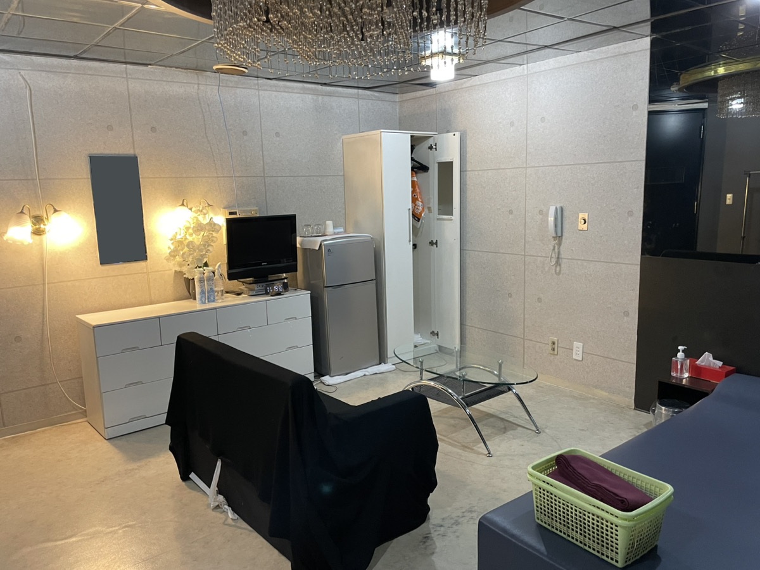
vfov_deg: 53.1
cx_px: 380
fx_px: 571
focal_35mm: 26
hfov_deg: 67.3
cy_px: 285
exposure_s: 1/50
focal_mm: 4.2
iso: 320
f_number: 1.6
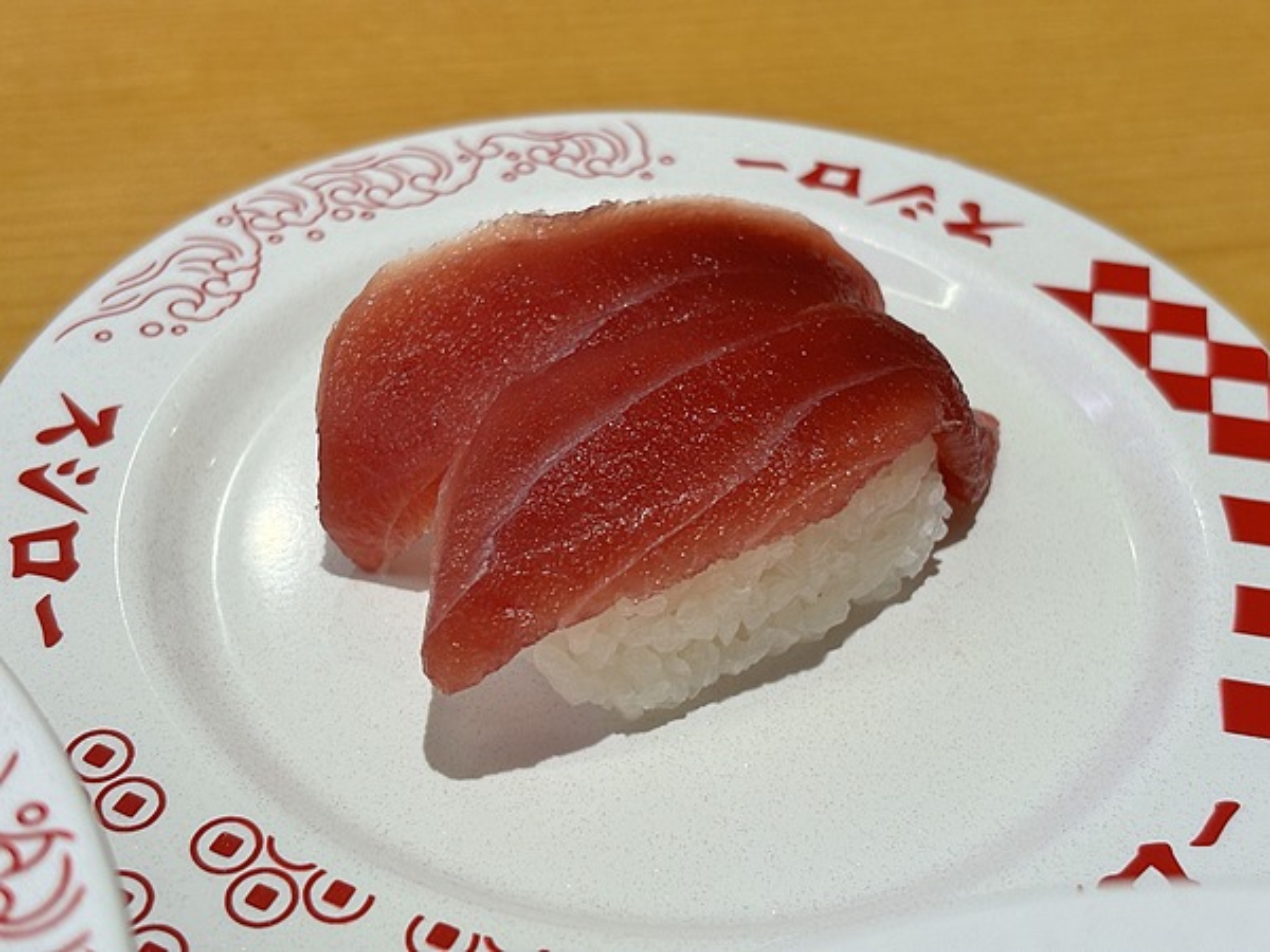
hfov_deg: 36.8
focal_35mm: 52
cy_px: 476
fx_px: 1908
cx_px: 635
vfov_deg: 28.0
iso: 40
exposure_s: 1/141
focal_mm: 5.96
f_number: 1.6
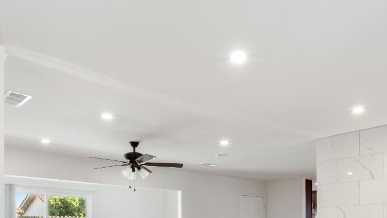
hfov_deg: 52.4
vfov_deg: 28.4
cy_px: 236
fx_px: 392
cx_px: 222
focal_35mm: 38
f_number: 8
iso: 100
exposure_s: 1/1.67
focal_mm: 11
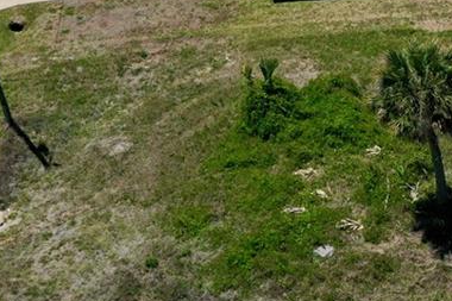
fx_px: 1481
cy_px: 142
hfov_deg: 16.9
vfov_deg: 11.6
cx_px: 466
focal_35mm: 118
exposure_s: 1/800
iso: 100
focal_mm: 10.26
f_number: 7.1
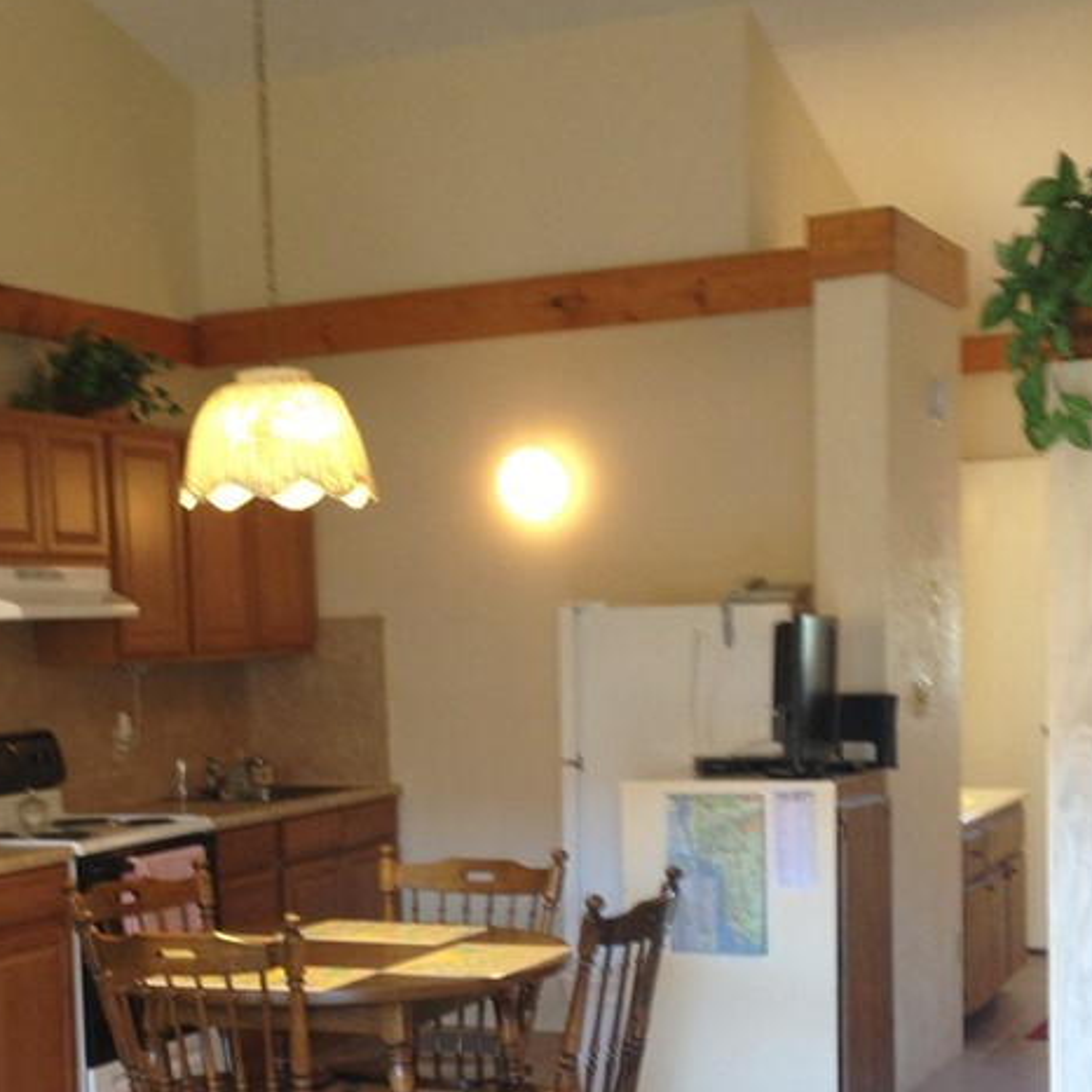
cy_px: 832
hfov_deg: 25.3
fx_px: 2427
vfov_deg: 25.0
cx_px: 412
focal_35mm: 68
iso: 100
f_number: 2.4
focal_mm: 4.28
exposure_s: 1/20
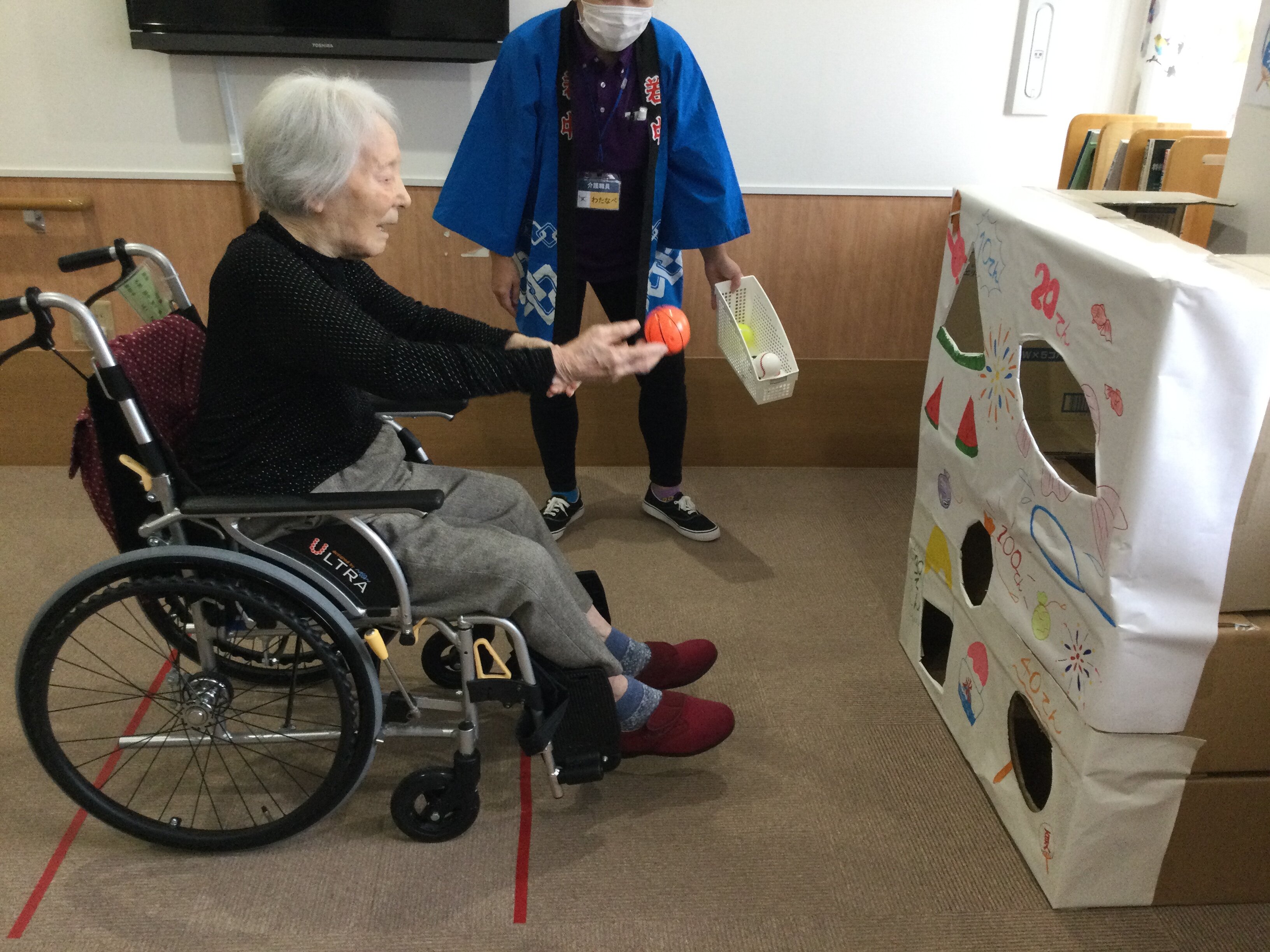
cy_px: 476
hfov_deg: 58.4
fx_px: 1137
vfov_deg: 45.4
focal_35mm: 31
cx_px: 635
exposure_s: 1/30
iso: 125
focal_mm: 3.3
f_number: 2.4
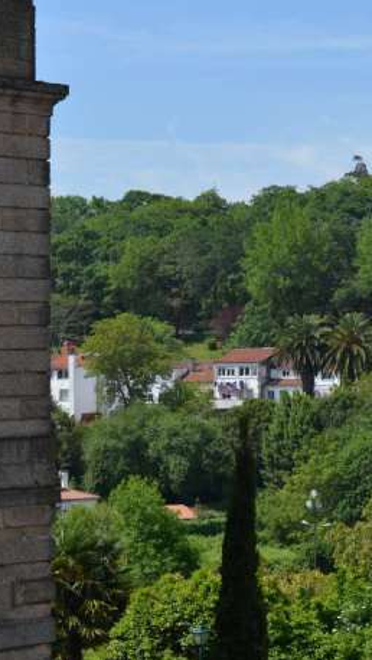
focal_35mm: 128
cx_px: 545
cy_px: 327
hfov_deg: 9.2
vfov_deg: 16.8
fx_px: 2242
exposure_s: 1/125
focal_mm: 70
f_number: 13
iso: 125
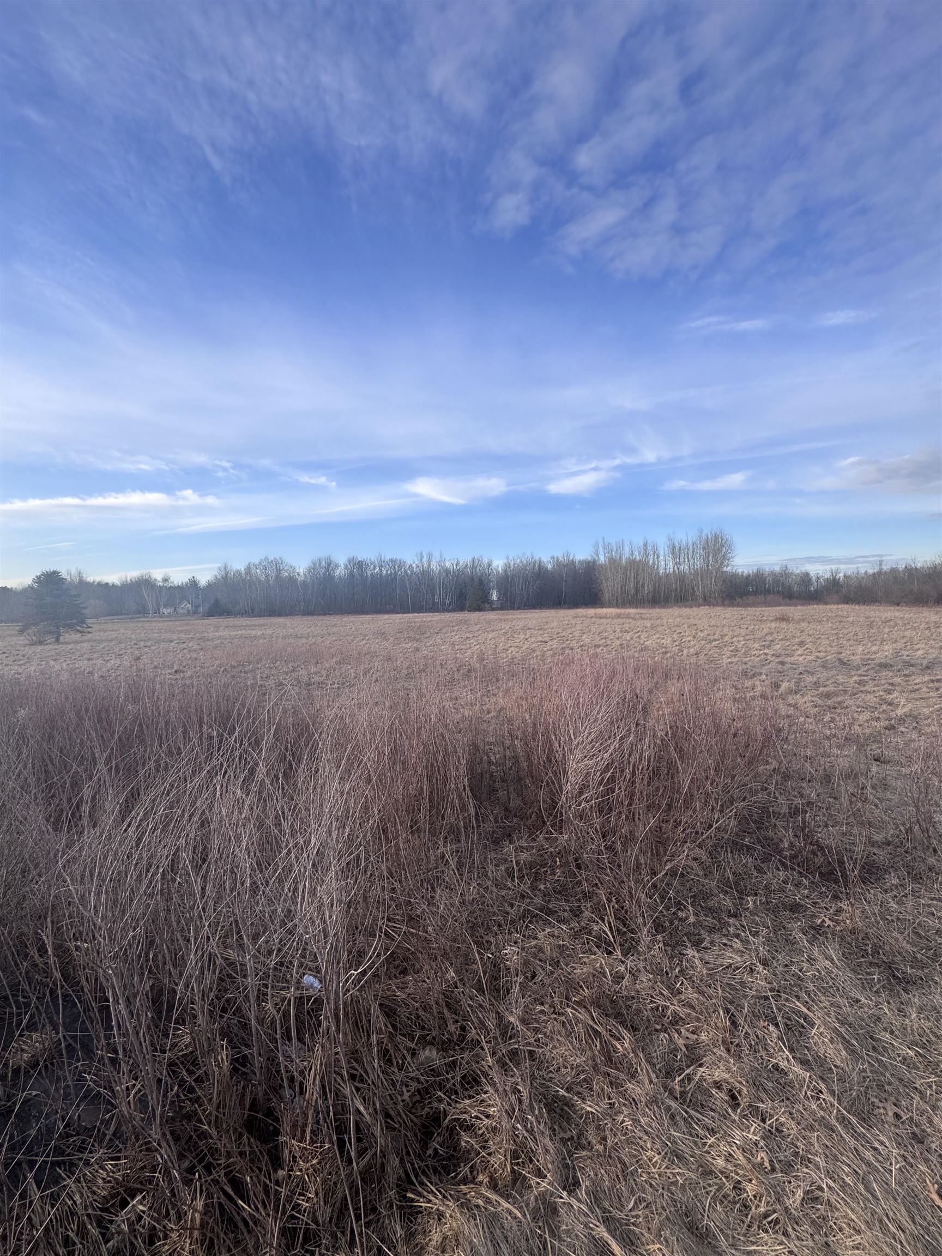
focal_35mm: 14
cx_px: 471
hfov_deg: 85.7
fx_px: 508
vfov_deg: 102.1
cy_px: 628
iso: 40
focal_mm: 2.22
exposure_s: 1/641
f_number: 2.2
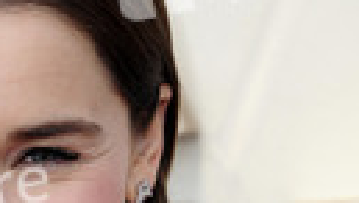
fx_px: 9276
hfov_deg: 2.2
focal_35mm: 973
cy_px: 373
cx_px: -1
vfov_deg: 1.3
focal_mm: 300
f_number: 8
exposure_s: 1/250
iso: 800
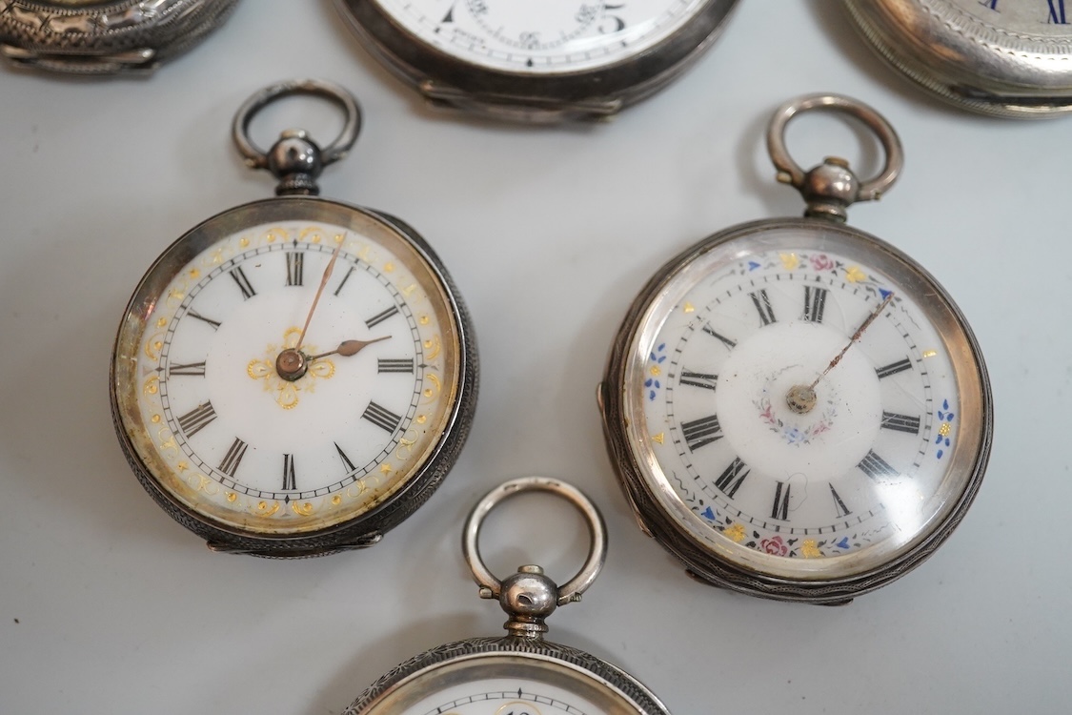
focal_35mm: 45
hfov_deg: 43.6
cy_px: 358
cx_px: 536
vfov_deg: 29.9
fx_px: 1340
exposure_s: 1/200
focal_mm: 30
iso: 2500
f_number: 5
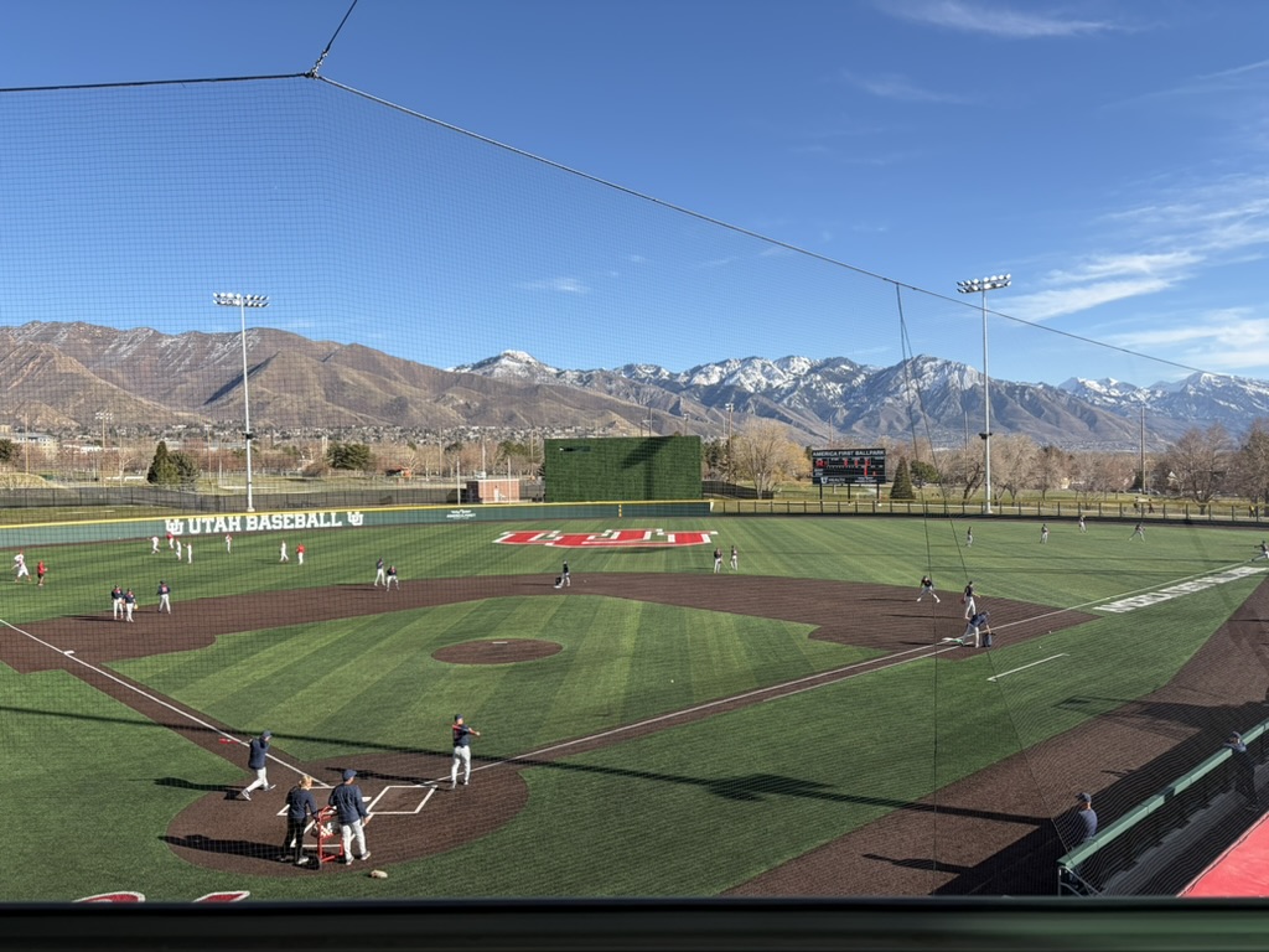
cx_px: 634
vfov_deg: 53.1
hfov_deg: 67.3
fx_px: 953
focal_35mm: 26
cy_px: 476
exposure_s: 1/2364
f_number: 1.6
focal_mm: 5.96
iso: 50
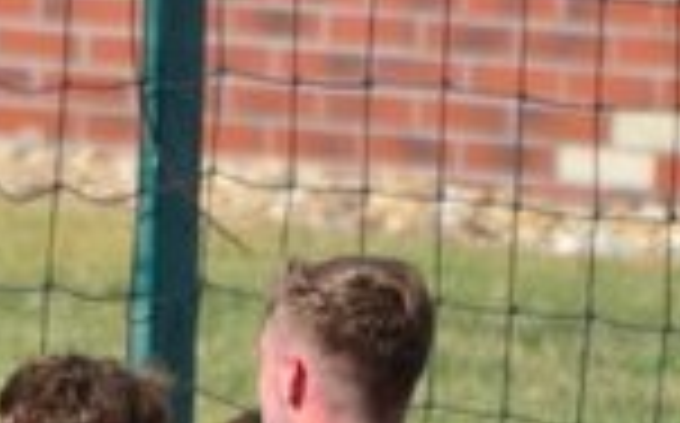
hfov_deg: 0.8
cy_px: 976
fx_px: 50629
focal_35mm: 2735
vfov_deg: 0.5
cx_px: 117
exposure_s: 1/1600
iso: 320
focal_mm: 300
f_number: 5.6
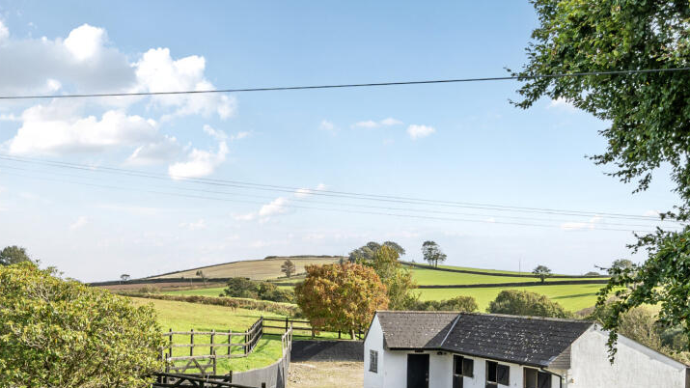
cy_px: 328
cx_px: 333
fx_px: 988
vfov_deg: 21.8
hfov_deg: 38.5
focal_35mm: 54
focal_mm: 24
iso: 400
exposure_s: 1/250
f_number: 8
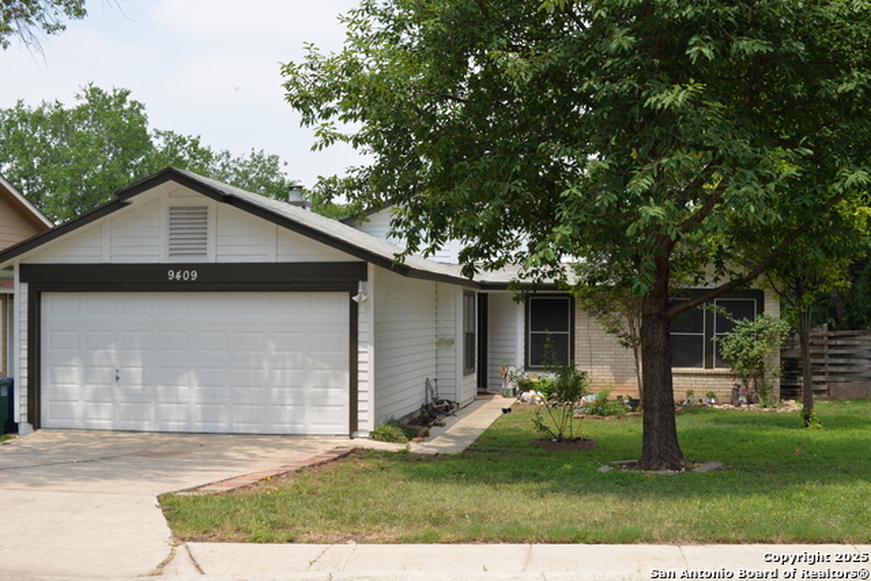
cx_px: 436
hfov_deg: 39.6
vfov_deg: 27.0
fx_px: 1210
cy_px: 290
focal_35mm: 50
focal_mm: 50
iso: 1600
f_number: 14
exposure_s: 1/800
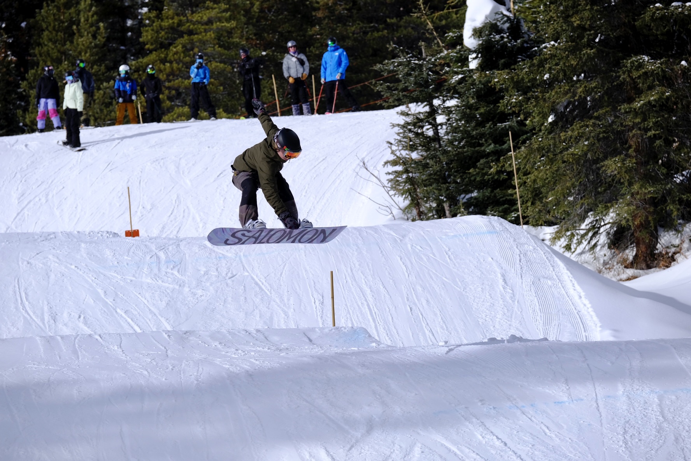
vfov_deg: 6.5
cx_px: 346
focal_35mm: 210
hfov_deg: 9.8
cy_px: 230
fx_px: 4031
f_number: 5.6
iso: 160
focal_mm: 140
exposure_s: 1/1100
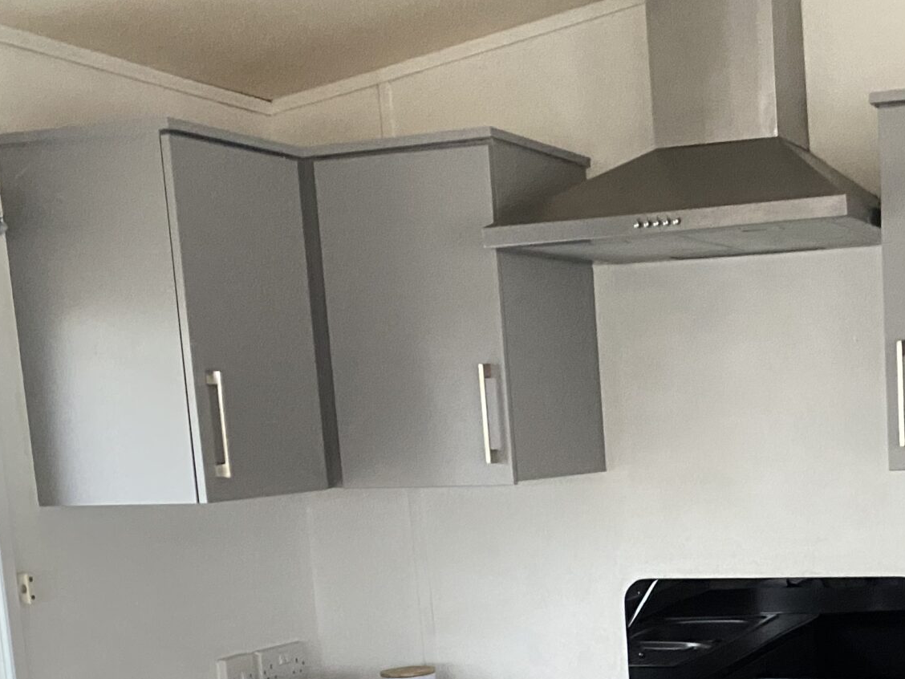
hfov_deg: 31.2
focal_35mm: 59
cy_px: 653
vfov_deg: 23.9
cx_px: 812
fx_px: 1542
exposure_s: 1/50
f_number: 1.8
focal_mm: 4.25
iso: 500
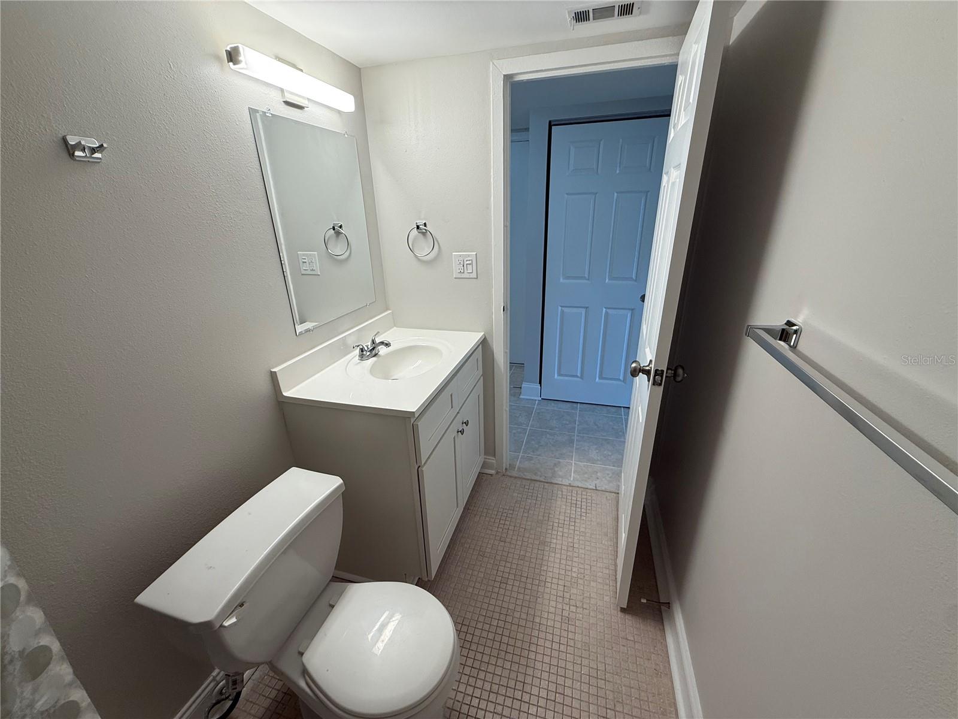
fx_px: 387
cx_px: 479
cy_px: 360
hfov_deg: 102.1
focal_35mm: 14
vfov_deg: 85.7
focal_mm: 2.22
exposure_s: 1/120
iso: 125
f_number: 2.2
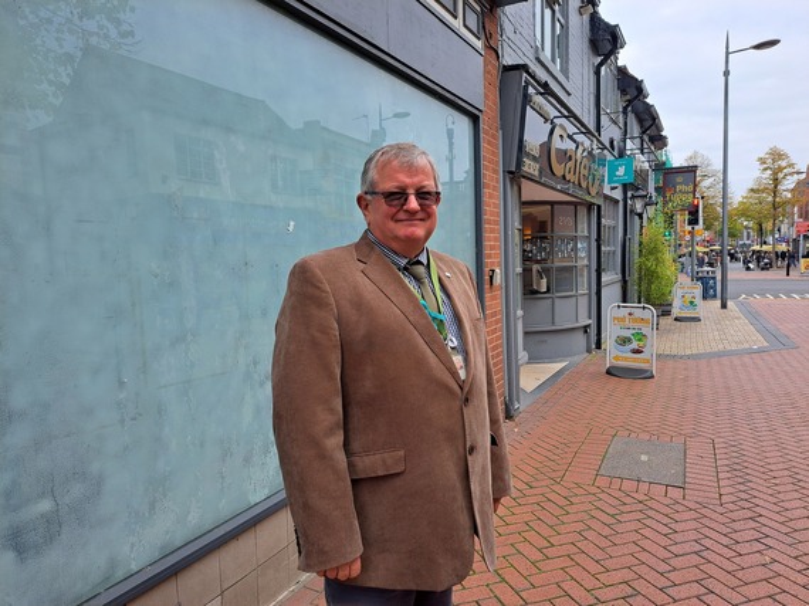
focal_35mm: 24
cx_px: 404
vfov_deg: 56.8
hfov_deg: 71.6
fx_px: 561
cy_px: 303
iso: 50
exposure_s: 1/281
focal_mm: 5.23
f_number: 1.8
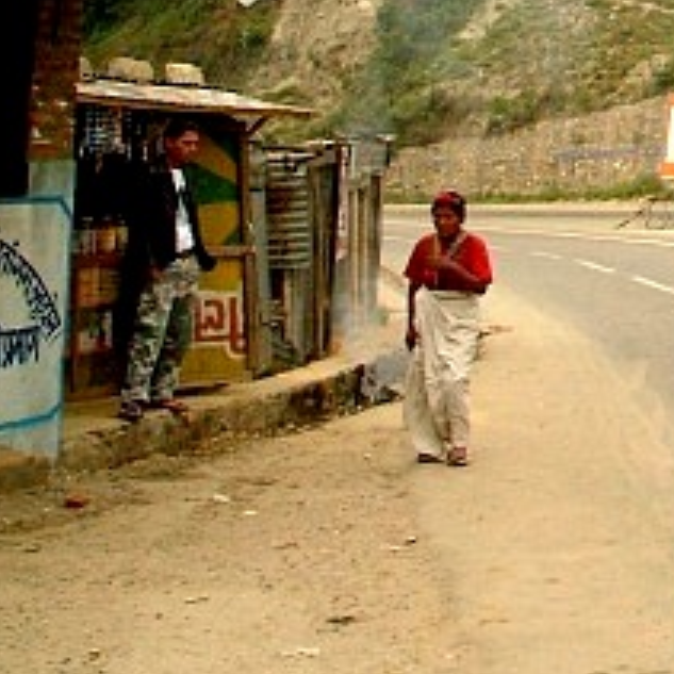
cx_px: 1131
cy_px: -30
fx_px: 1916
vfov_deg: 19.3
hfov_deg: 17.1
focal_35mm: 87
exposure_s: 1/350
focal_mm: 18
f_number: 9.5
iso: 800
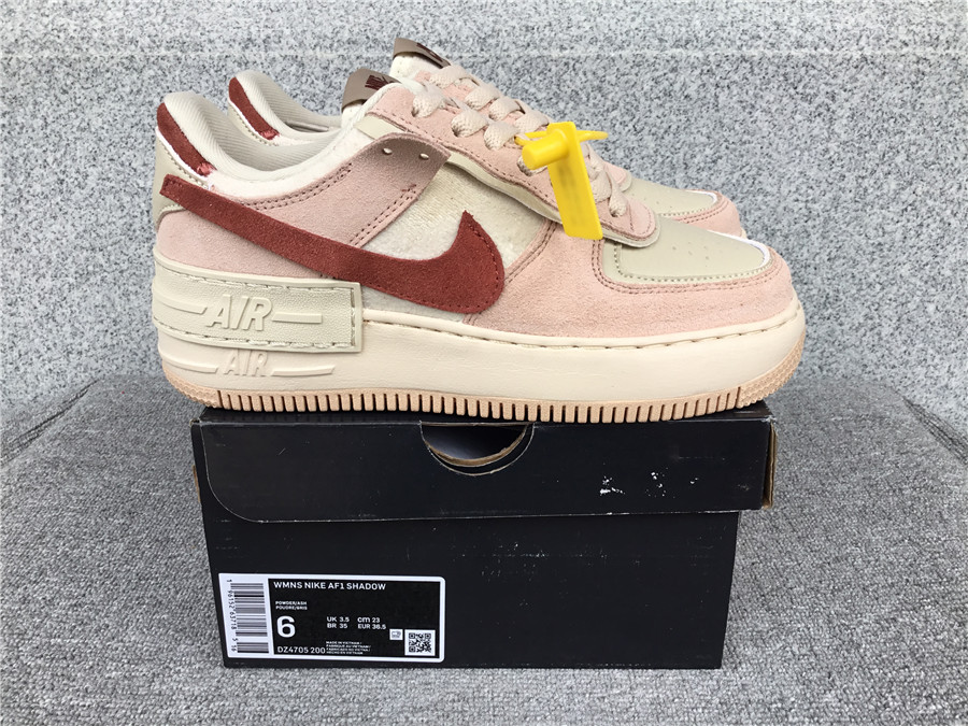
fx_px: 867
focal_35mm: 31
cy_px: 363
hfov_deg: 58.4
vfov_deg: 45.4
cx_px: 484
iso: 25
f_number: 2.4
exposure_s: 1/101
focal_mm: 3.3
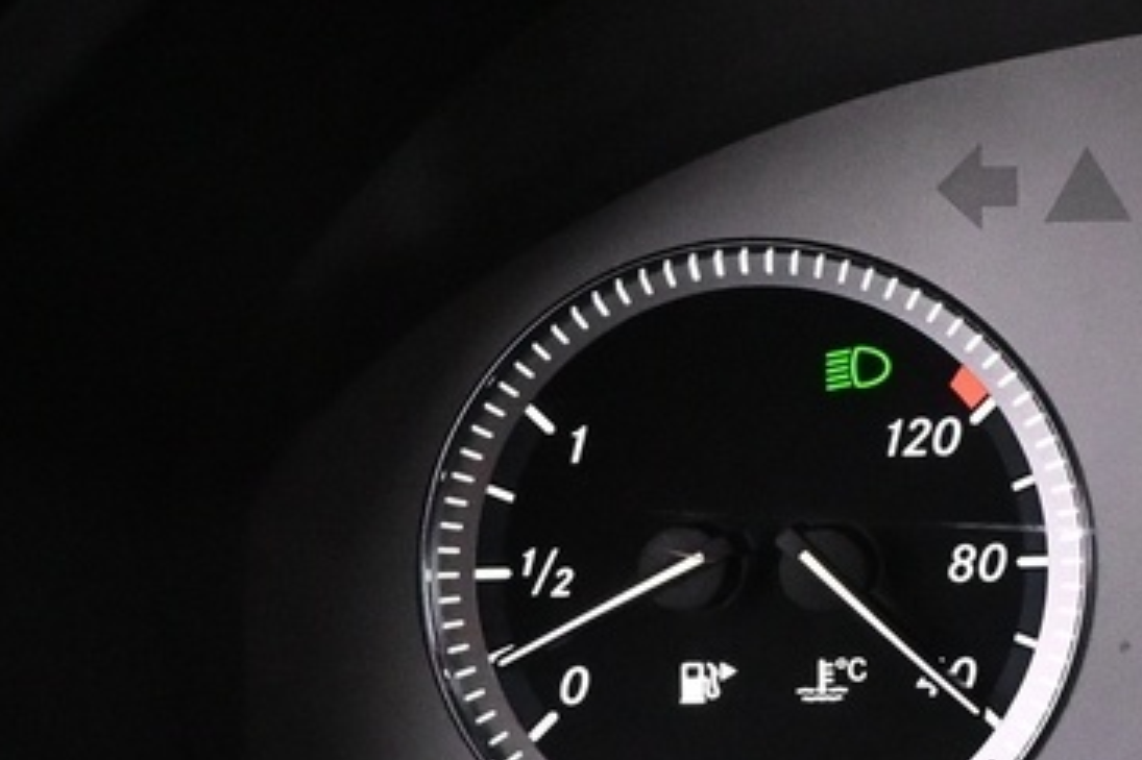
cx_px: 1699
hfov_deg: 16.5
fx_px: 3590
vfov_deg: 12.1
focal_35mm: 113
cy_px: 325
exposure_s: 1/60
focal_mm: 17
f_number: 4
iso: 4000
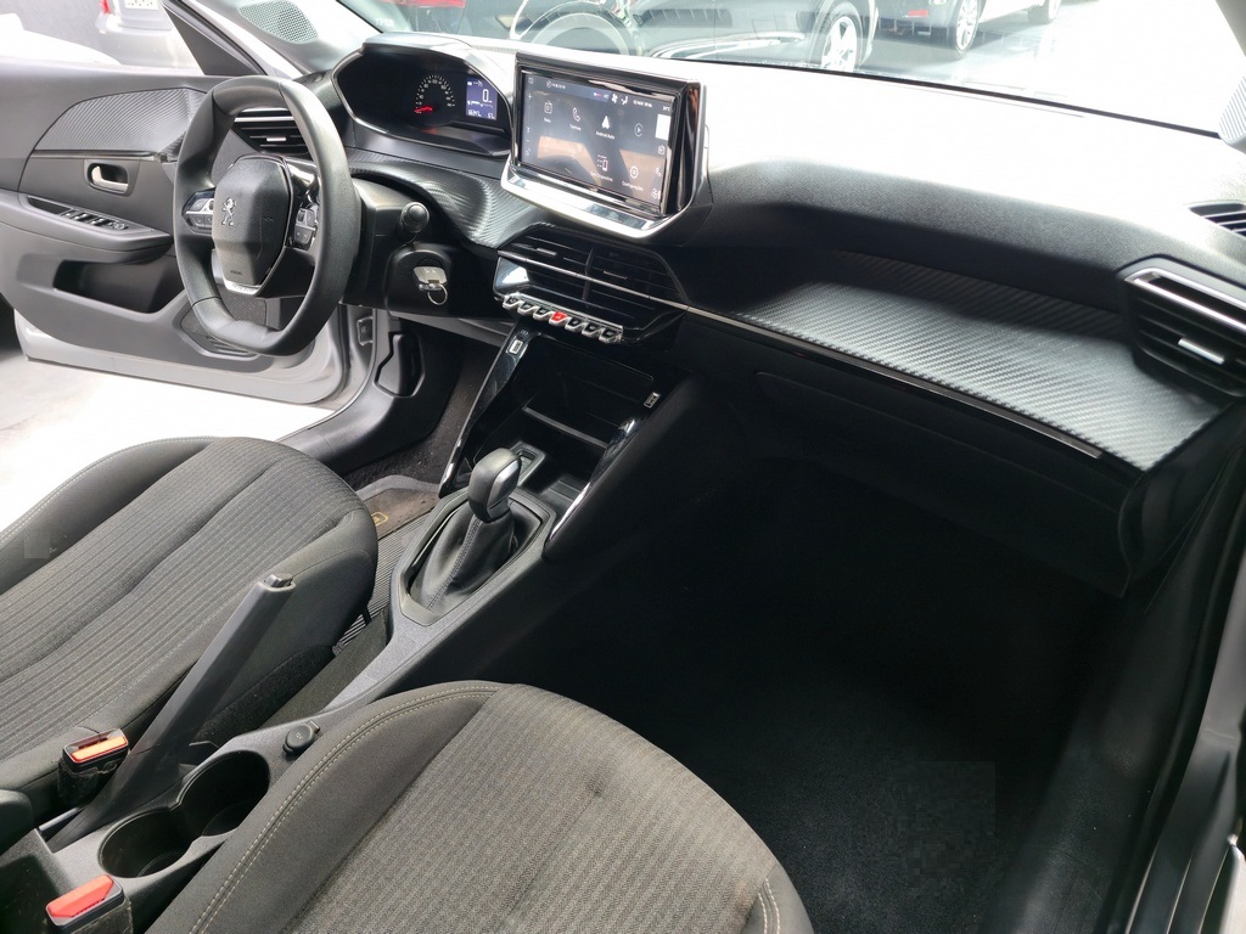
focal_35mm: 23
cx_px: 623
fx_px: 828
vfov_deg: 58.9
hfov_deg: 73.9
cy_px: 467
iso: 200
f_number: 1.7
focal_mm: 6.3
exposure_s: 1/60
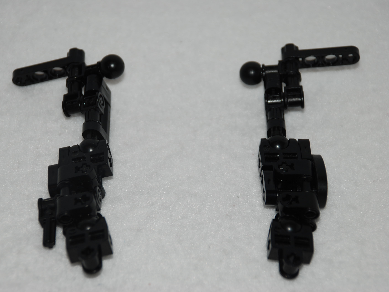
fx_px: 1557
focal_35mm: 139
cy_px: 146
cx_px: 191
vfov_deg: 10.7
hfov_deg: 14.2
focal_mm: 85
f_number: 5.6
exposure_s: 1/60
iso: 100
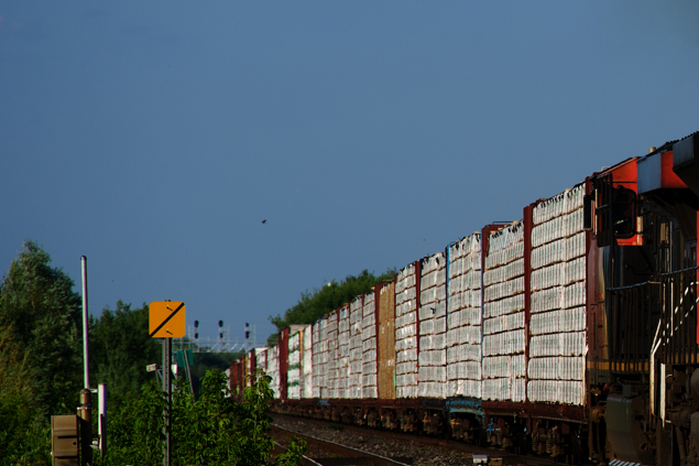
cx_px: 685
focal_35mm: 403
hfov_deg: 5.1
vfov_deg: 3.4
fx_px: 7822
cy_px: 226
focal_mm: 200
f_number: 8
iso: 320
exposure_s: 1/800
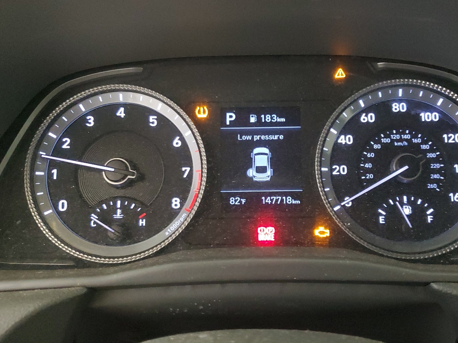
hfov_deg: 51.1
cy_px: 187
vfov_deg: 39.6
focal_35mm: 36
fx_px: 476
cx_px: 266
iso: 438
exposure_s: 1/17
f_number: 1.5
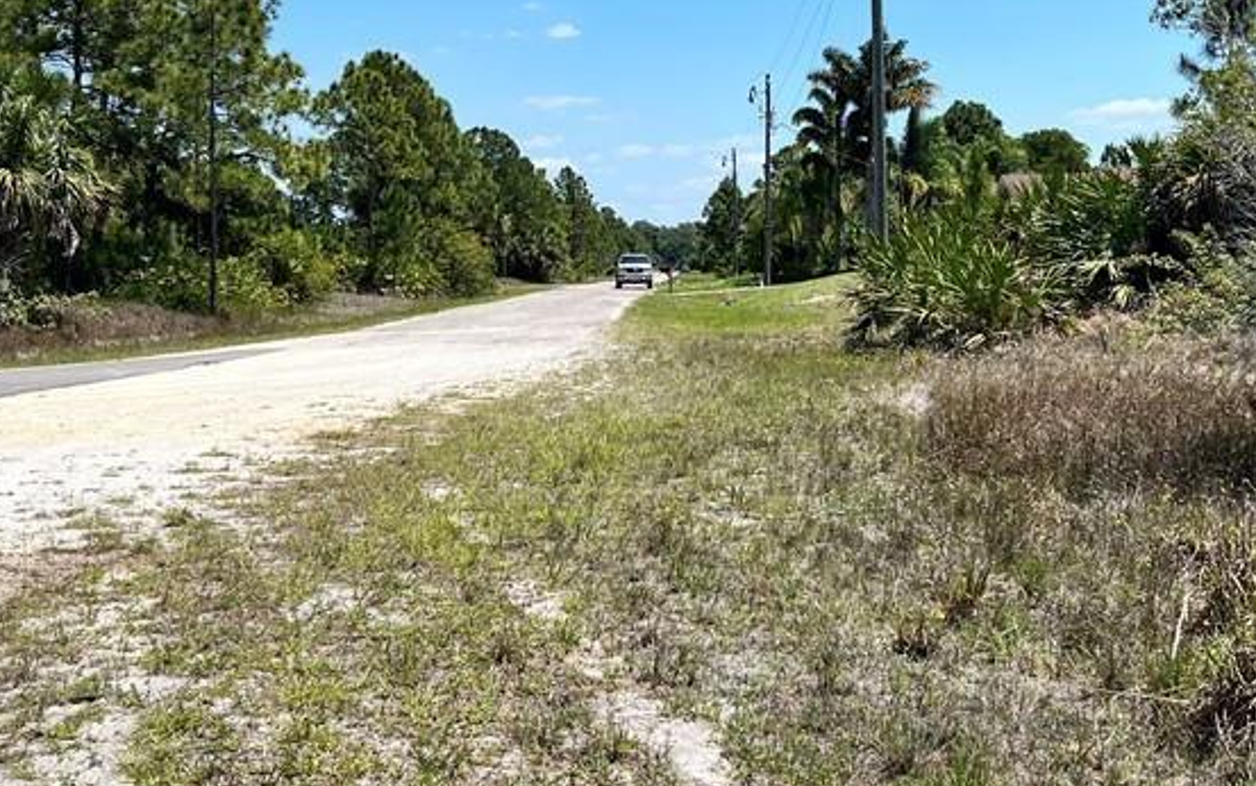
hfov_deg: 39.5
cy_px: 270
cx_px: 711
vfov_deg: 25.2
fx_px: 1746
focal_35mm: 51
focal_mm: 5.7
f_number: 1.5
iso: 50
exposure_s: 1/5076
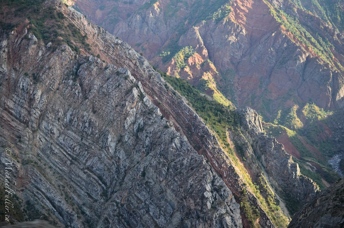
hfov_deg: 37.9
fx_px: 501
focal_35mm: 52
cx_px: 172
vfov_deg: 25.7
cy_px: 114
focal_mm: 35
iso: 200
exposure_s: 1/250
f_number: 5
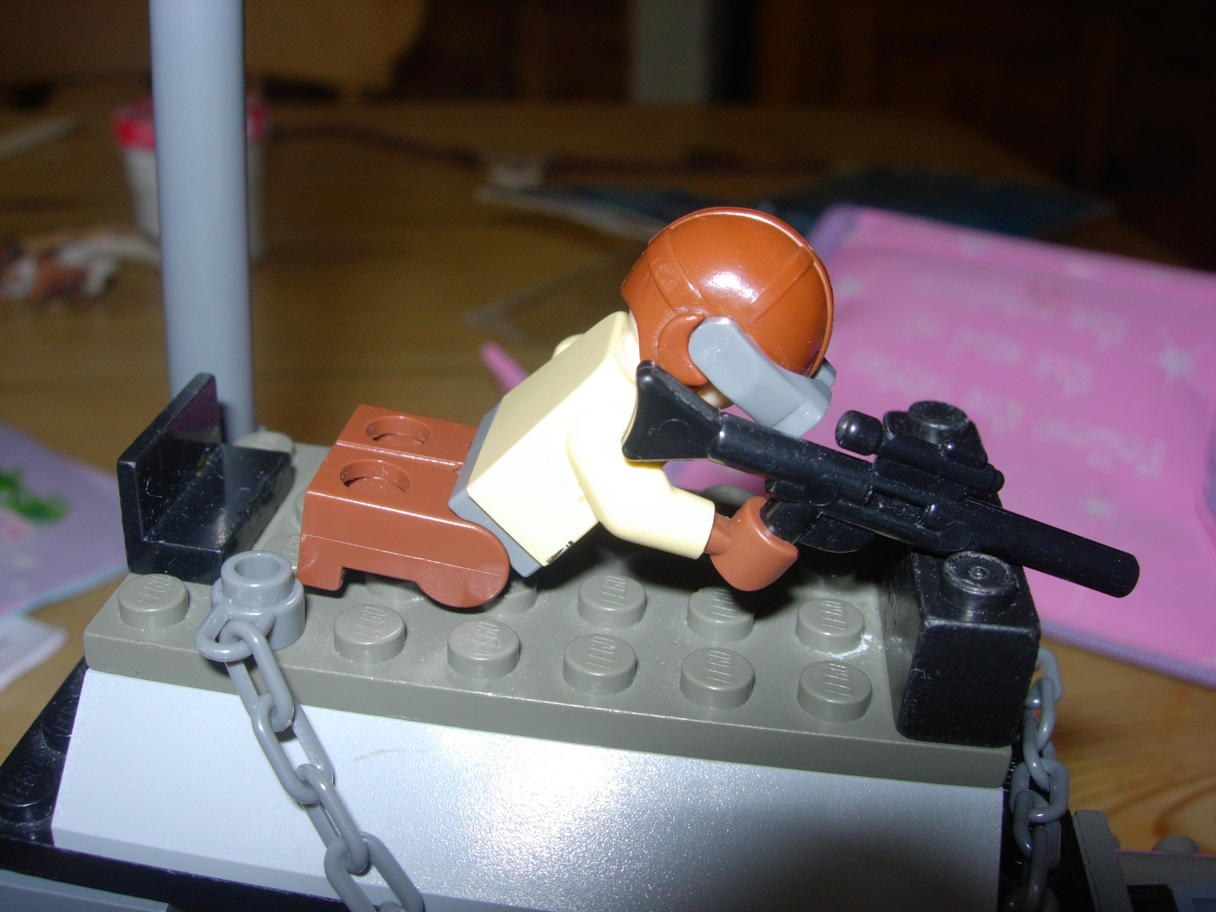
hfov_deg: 49.0
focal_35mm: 38
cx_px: 608
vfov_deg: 37.7
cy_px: 456
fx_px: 1335
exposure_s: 1/64
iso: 79
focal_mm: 7.8
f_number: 4.8
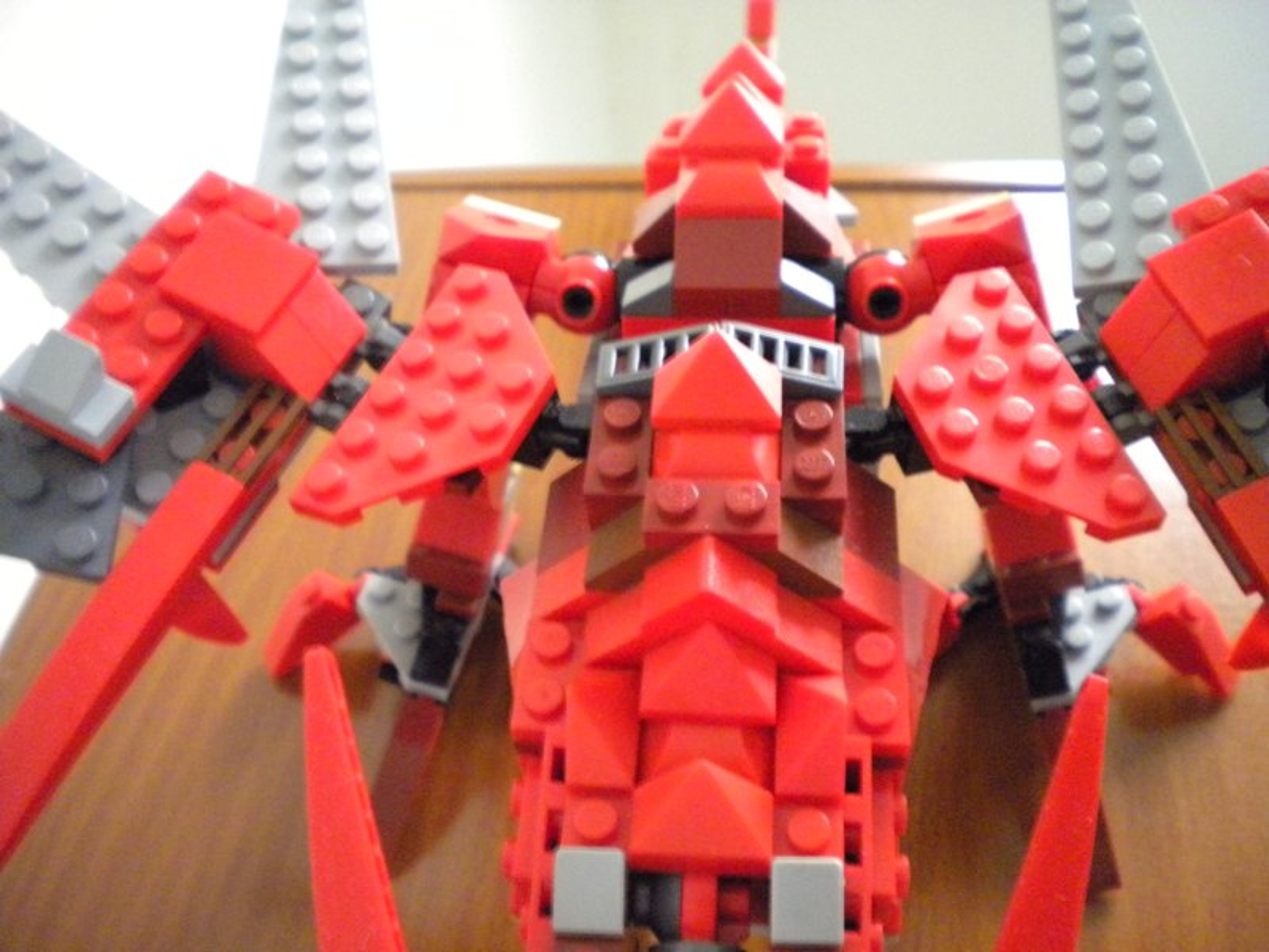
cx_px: 634
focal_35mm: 35
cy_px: 476
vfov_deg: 40.7
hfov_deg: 52.6
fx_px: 1283
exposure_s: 1/3.5
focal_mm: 6.3
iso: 800
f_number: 3.1
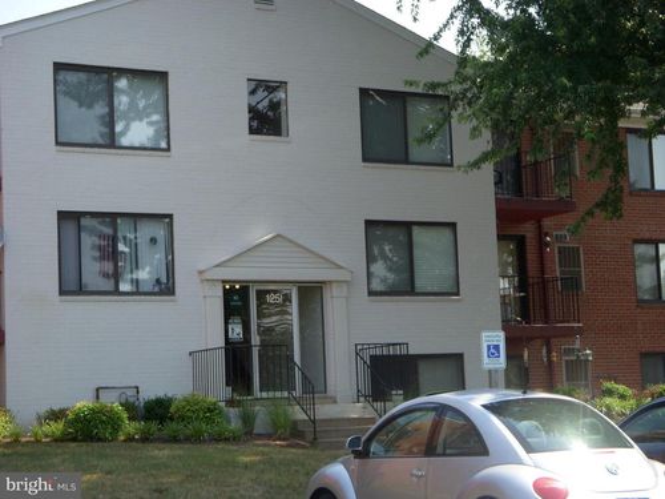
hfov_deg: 25.7
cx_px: 332
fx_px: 1460
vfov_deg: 19.4
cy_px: 250
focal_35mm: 76
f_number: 3.8
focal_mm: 12.6
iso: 100
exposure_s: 1/400
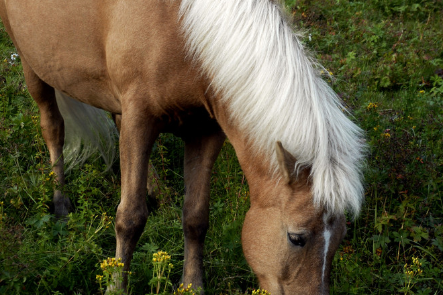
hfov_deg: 22.4
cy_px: 188
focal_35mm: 91
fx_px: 1120
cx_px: 223
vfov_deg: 15.0
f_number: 8
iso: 200
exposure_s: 1/90
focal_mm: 40
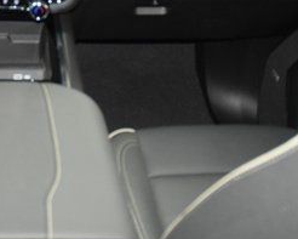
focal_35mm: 66
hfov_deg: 26.6
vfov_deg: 22.8
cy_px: 44
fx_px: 582
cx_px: -22
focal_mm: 18
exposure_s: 1/50
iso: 3200
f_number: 3.5
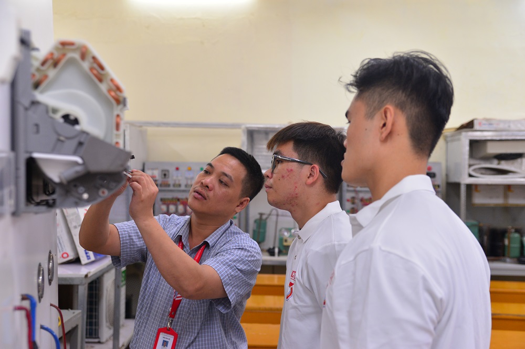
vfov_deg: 29.8
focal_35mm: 45
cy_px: 174
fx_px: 656
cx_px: 262
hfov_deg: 43.6
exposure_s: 1/125
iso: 1250
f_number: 4
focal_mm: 45
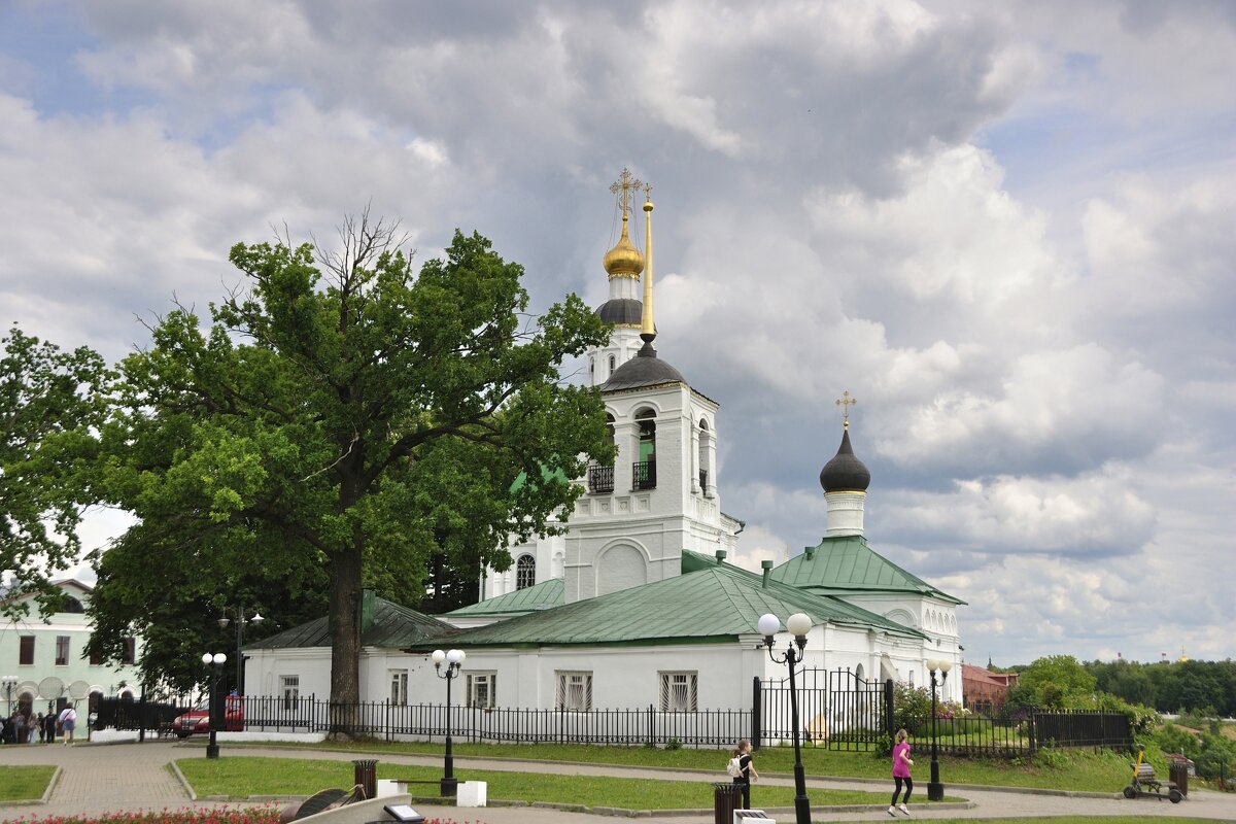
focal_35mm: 40
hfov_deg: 47.9
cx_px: 618
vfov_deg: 33.0
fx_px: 1390
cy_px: 412
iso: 140
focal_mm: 27
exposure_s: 1/500
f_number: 6.3
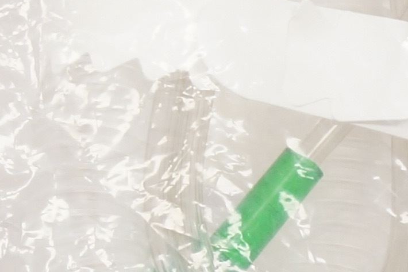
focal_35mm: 228
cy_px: 106
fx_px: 2583
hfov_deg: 8.1
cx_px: -699
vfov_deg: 6.0
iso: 400
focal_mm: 22
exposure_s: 1/80
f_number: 5.6
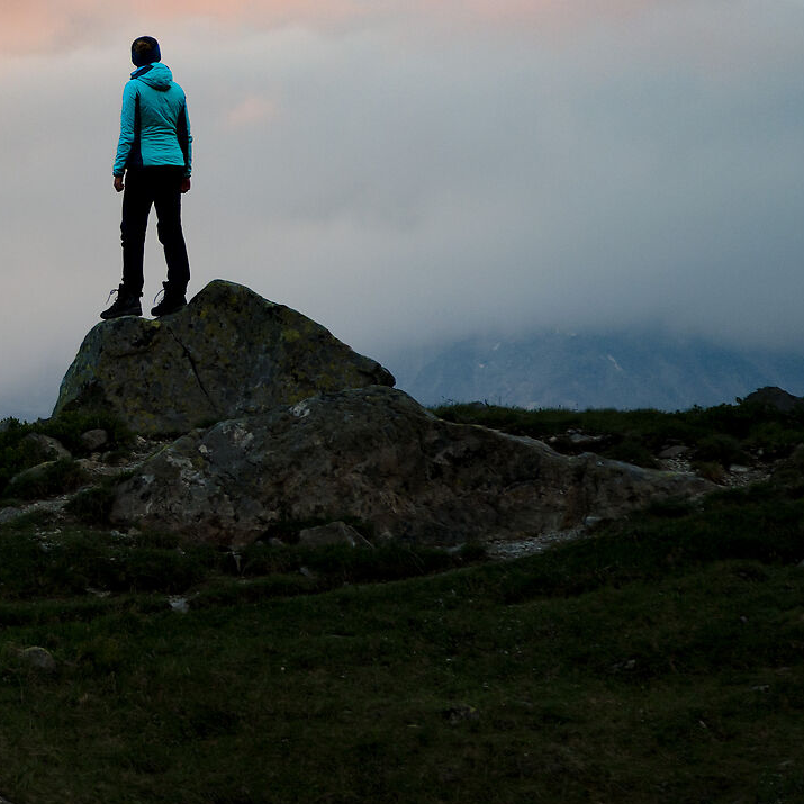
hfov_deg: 3.7
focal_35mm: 471
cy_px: -81
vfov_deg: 3.7
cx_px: -529
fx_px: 12377
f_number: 10
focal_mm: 110
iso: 200
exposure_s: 1/45
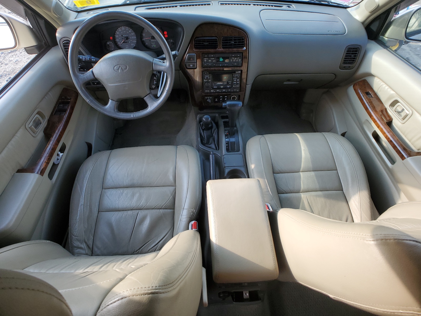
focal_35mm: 26
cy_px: 158
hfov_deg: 67.3
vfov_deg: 53.1
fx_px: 316
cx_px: 210
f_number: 1.5
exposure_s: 1/244
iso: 50
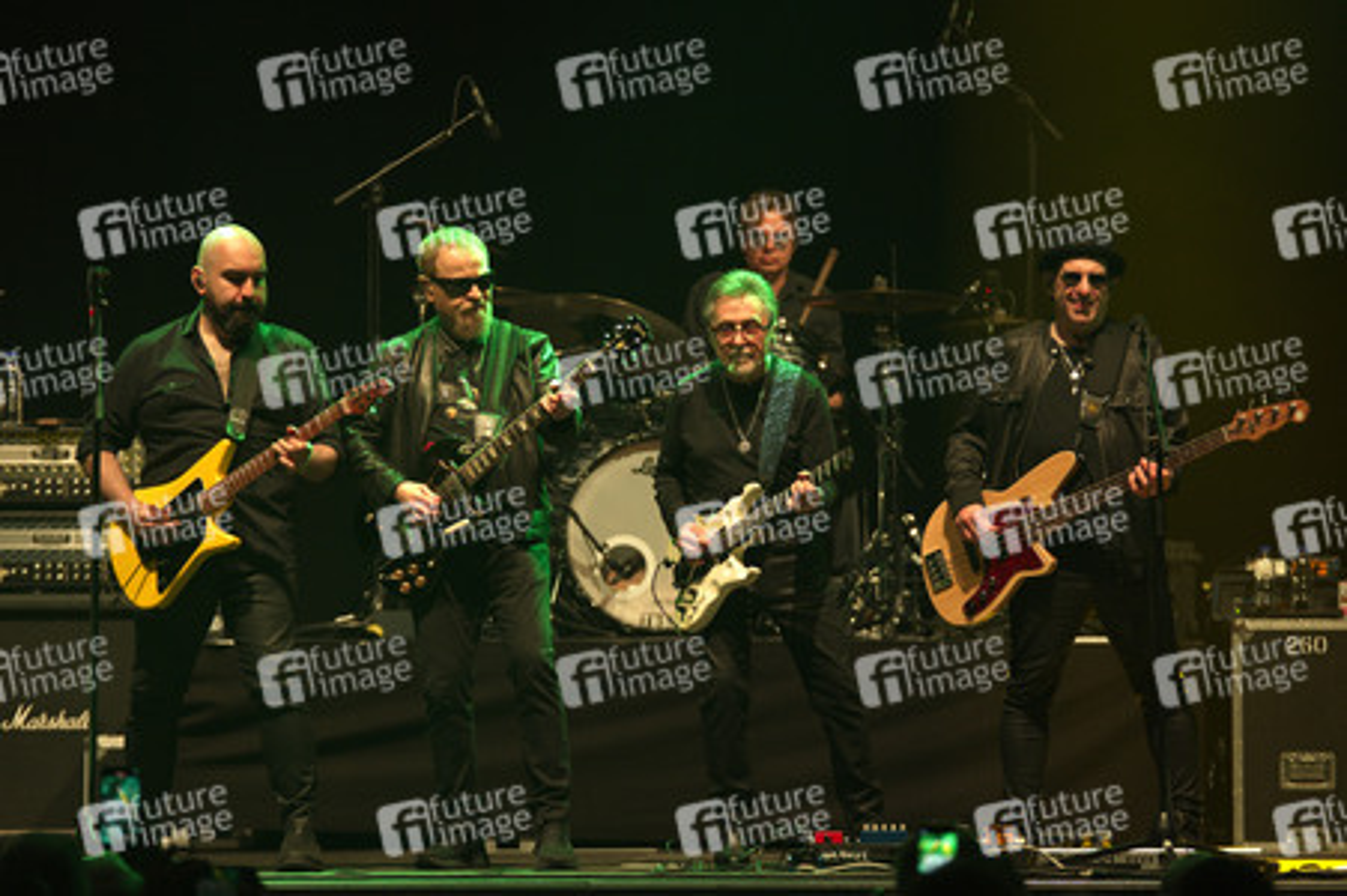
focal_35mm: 210
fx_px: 7852
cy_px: 448
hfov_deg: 9.8
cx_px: 674
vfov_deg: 6.5
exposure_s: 1/125
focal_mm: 210
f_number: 2.8
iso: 1600
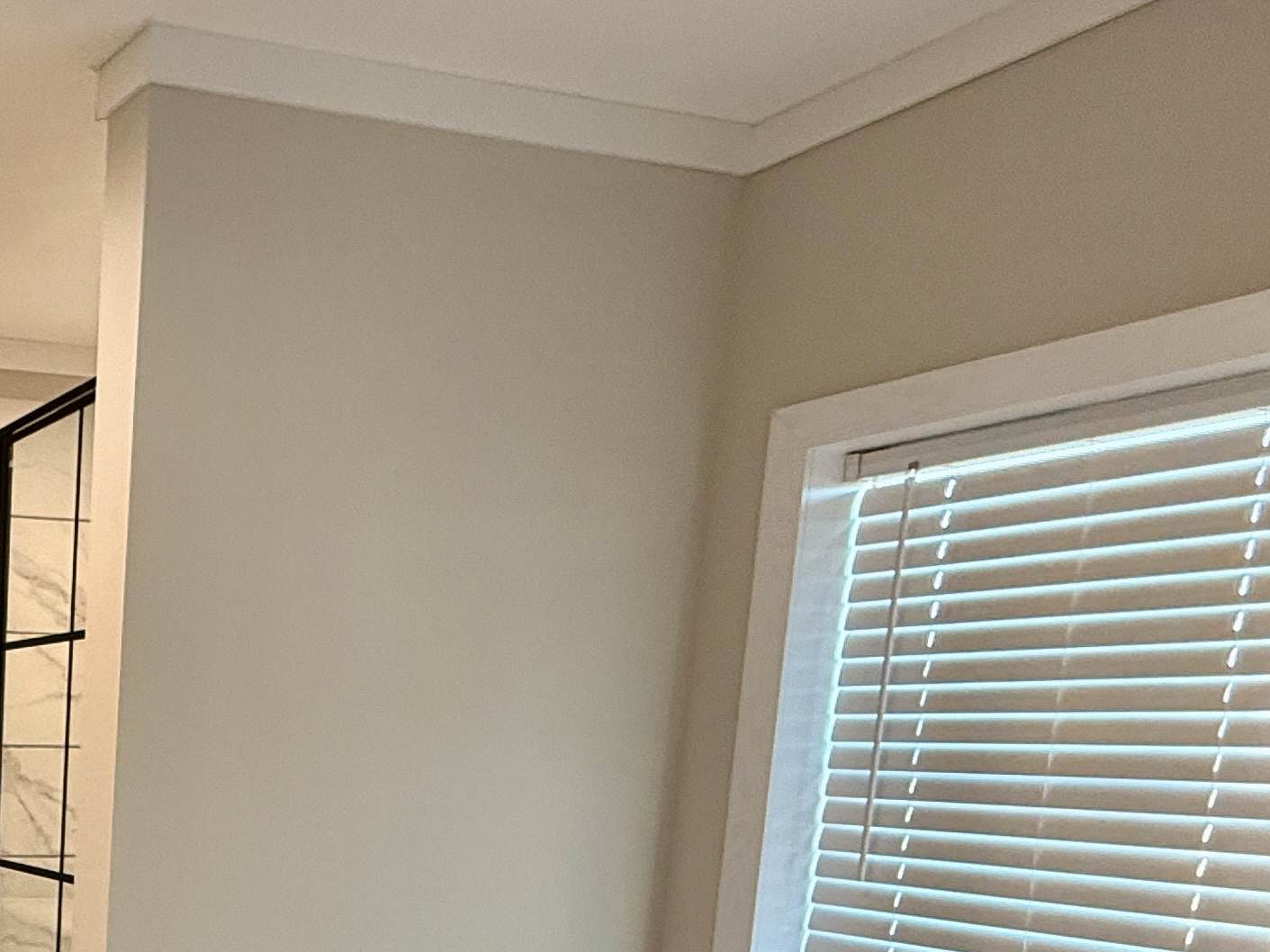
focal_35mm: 40
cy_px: 957
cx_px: -130
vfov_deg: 32.9
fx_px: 1467
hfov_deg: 38.6
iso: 250
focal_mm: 2.22
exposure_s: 1/120
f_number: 2.2
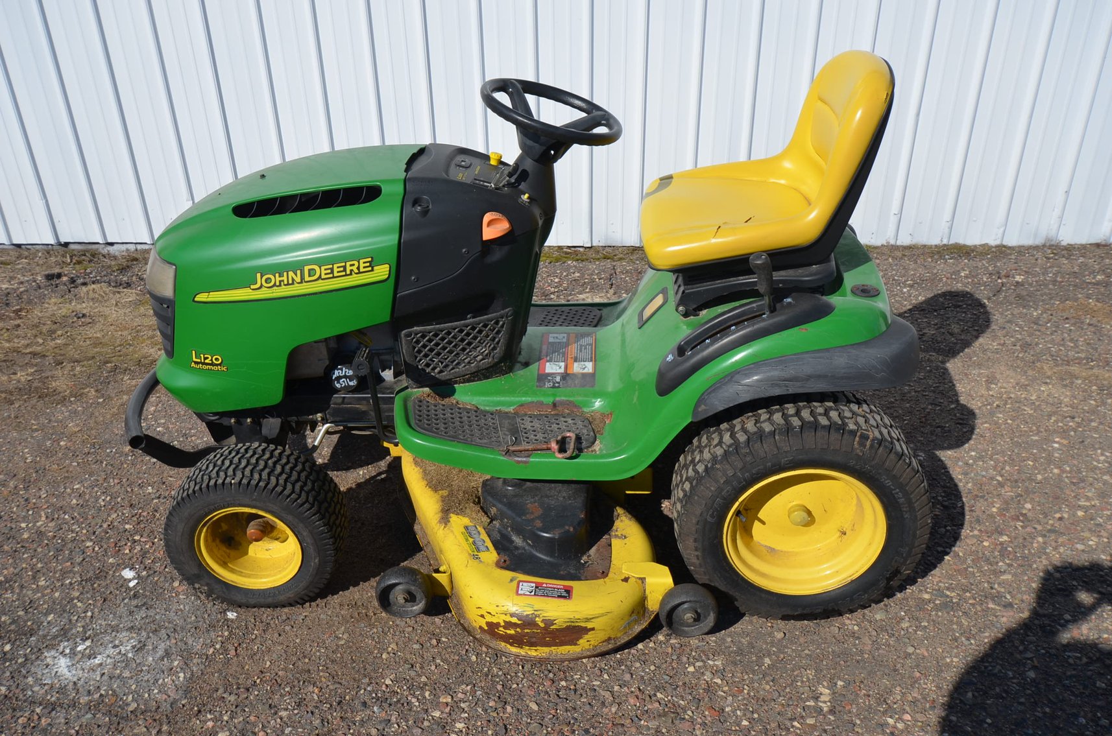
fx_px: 878
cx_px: 556
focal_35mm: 28
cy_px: 368
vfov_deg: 45.5
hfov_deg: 64.7
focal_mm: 19
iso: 100
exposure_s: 1/320
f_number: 9
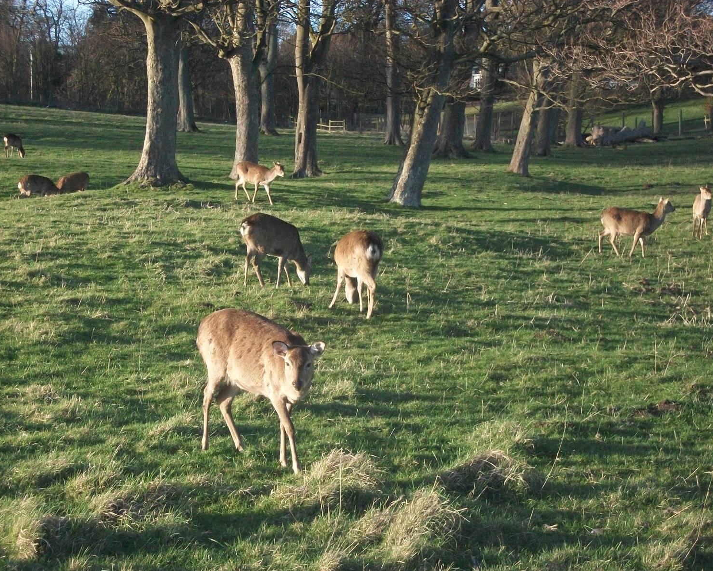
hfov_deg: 23.6
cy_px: 286
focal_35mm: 81
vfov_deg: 18.9
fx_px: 1709
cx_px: 343
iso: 314
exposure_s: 1/500
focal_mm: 13.7
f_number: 4.6
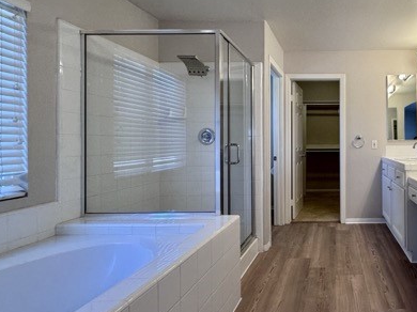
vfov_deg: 58.7
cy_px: 140
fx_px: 277
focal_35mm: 23
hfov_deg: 66.7
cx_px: 337
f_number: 2.2
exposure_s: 1/120
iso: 100
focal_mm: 2.22
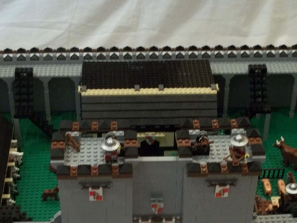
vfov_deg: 18.1
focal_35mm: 81
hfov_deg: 24.1
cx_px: 147
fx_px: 695
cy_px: 164
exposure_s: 1/10
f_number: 3.1
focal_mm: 6.5
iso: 160
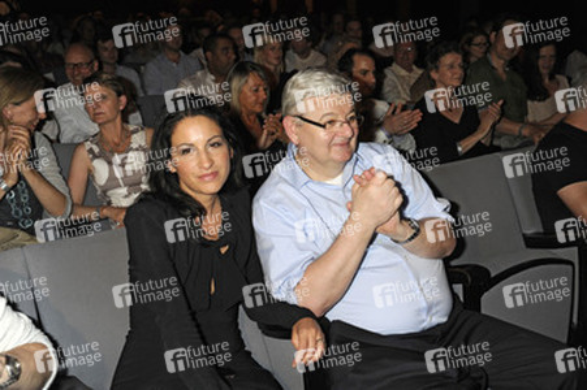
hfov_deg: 53.2
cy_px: 195
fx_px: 587
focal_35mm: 36
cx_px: 294
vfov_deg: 36.8
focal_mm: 36
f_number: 5.6
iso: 1600
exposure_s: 1/50
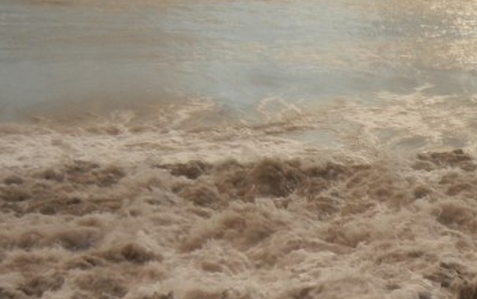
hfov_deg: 19.6
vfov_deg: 13.2
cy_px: 434
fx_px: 1223
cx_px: 681
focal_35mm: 94
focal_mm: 5.4
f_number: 3.5
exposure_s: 1/69.4
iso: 160
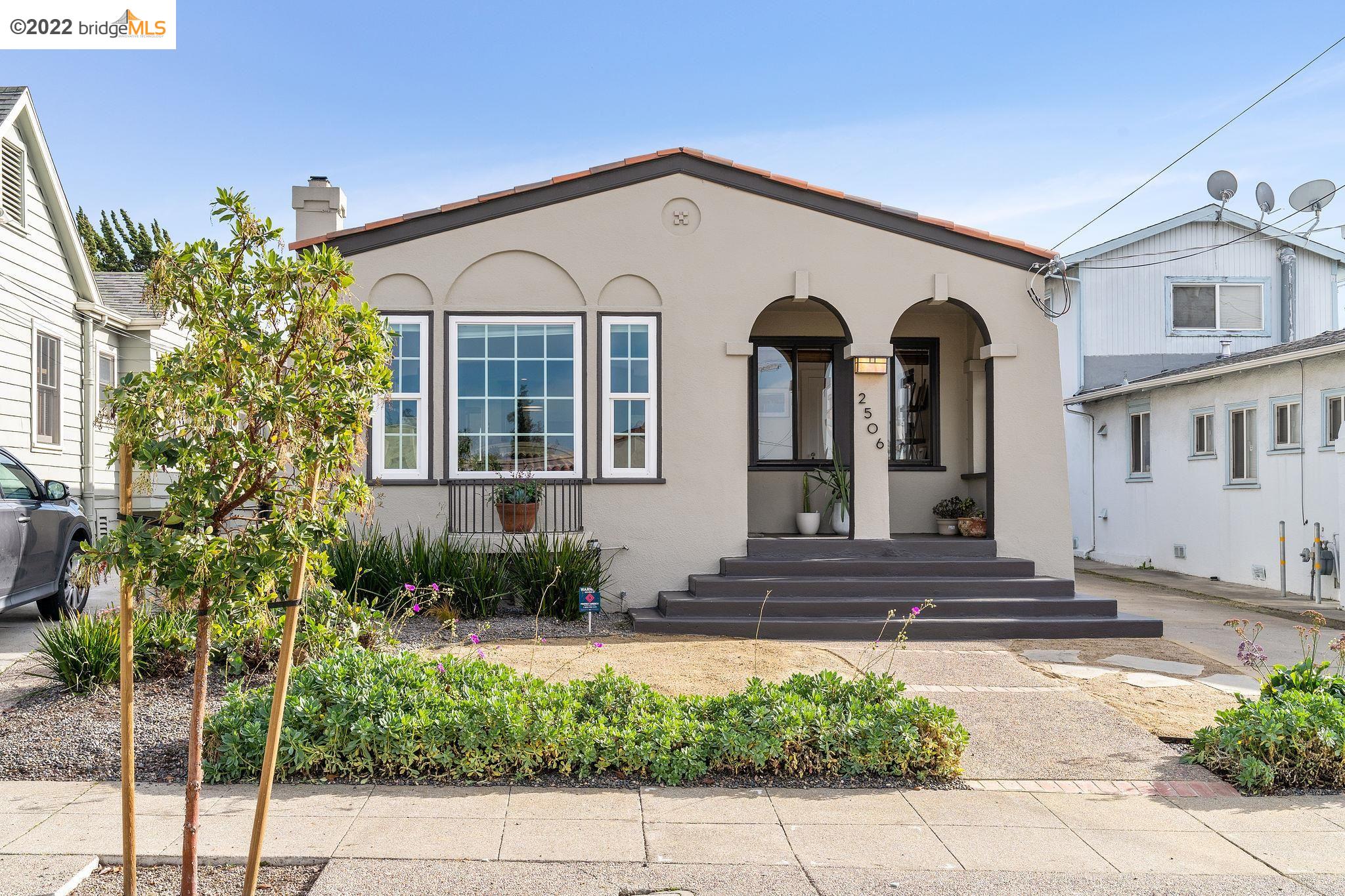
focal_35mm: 39
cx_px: 672
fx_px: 1457
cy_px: 448
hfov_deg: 49.6
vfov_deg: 34.2
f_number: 9
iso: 160
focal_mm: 39
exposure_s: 1/320
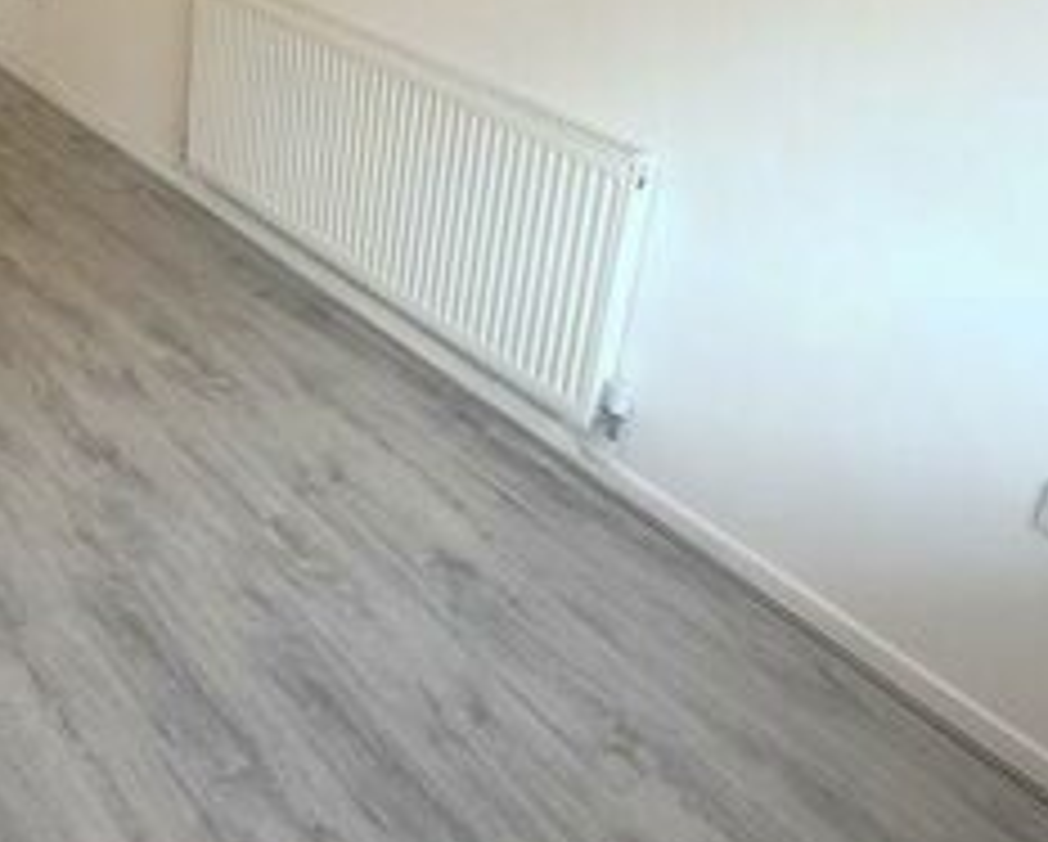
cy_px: 2
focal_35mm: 41
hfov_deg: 40.4
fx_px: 1273
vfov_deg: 33.5
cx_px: 54
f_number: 2.2
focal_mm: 2.22
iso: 64
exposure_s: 1/99
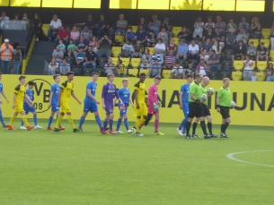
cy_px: 73
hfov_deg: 8.9
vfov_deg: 6.7
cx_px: 73
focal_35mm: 223
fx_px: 1766
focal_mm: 27.1
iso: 80
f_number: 5.4
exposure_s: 1/100
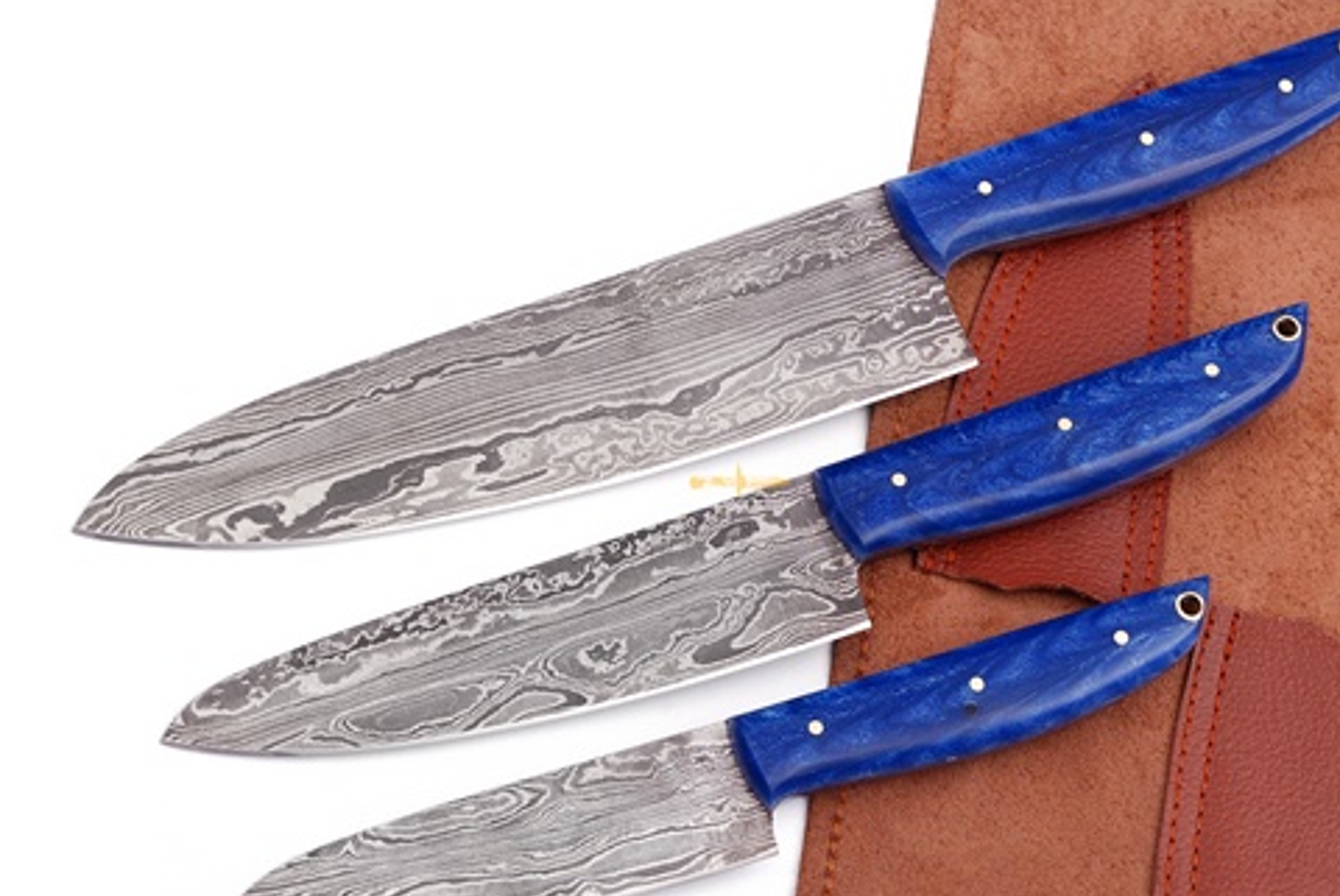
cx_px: 740
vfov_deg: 16.9
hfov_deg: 25.0
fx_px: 3018
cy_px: 487
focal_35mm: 81
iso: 320
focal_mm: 48
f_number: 7.1
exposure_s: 1/125
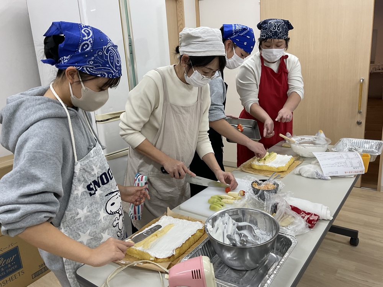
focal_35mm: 29
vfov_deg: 48.2
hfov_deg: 61.7
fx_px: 321
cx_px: 192
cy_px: 144
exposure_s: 1/120
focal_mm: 3
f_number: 1.8
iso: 50
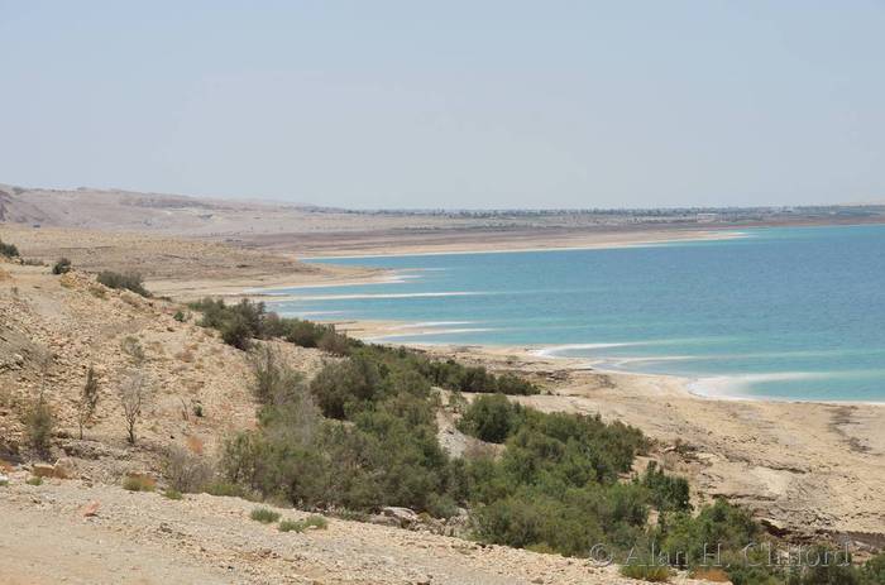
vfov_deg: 16.2
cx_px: 442
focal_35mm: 84
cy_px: 292
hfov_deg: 24.2
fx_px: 2060
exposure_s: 1/200
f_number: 11
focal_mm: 56
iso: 100
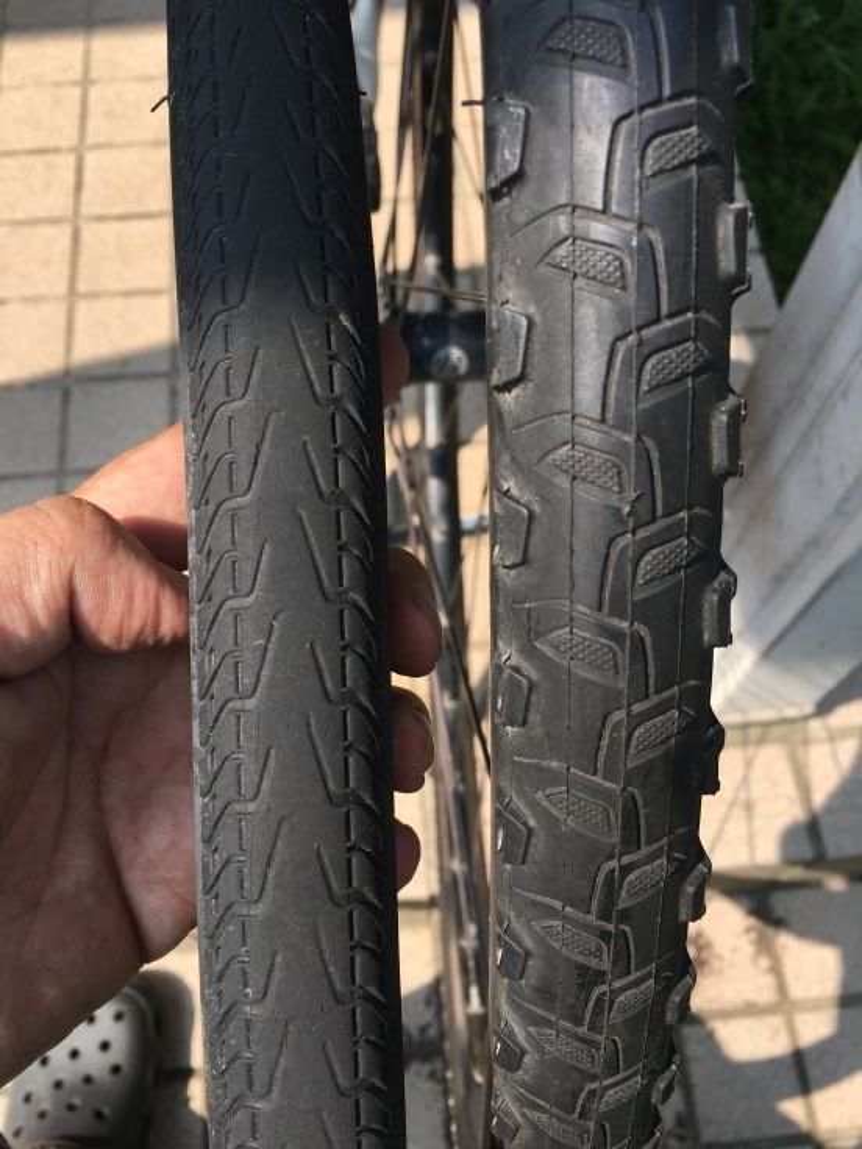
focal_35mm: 29
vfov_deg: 61.7
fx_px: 963
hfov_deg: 48.2
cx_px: 431
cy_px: 574
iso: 25
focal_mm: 4.15
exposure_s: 1/487
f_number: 2.2
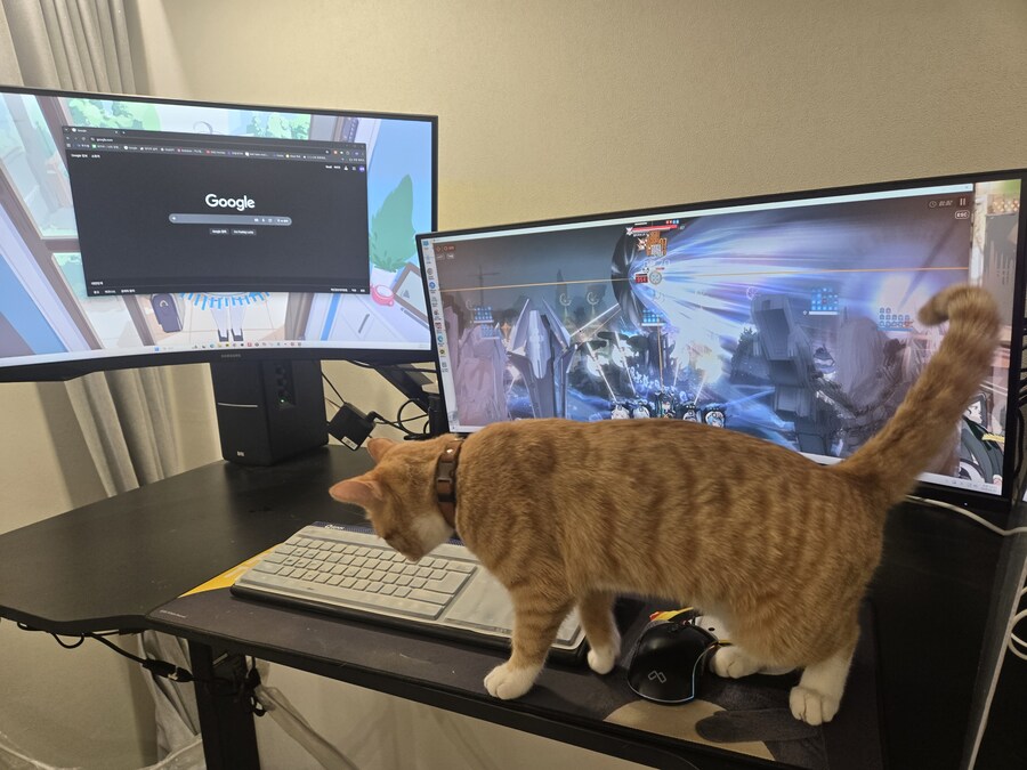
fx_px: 682
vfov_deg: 58.9
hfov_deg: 73.9
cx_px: 514
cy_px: 385
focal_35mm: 23
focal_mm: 5.4
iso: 100
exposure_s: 1/120
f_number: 1.8
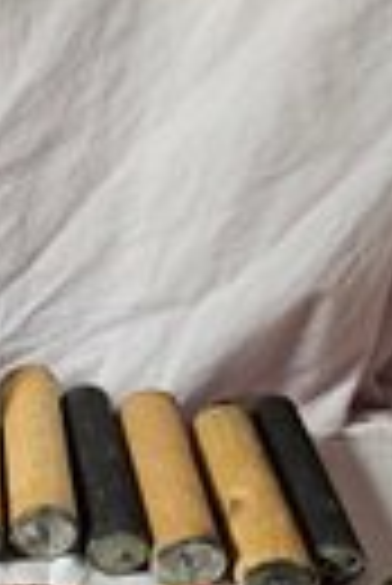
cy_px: 538
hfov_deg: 19.3
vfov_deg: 30.3
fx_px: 1026
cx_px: -169
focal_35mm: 63
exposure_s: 1/120
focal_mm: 5.4
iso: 200
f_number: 1.8
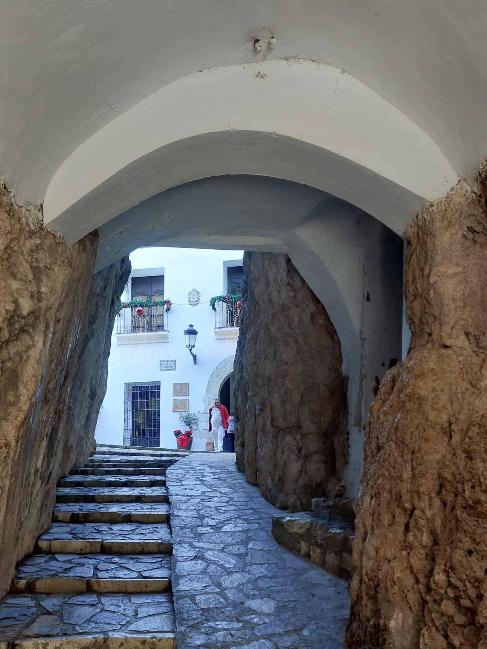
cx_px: 185
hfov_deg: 41.5
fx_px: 638
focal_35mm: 34
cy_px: 407
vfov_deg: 53.3
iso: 64
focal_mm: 5.23
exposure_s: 1/50
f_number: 1.8
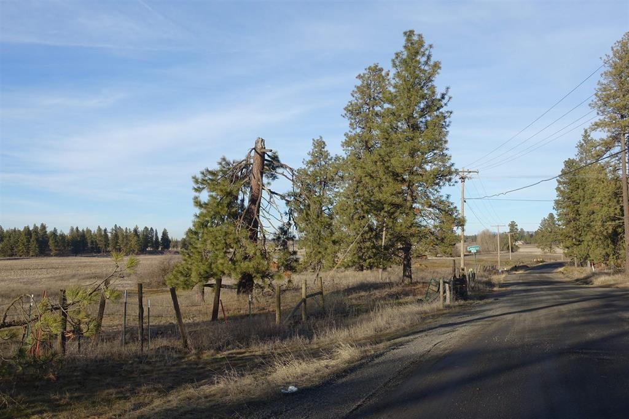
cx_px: 314
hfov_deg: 51.9
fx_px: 646
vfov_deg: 35.9
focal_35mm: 37
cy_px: 210
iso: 125
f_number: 5.6
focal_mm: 13.53
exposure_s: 1/400
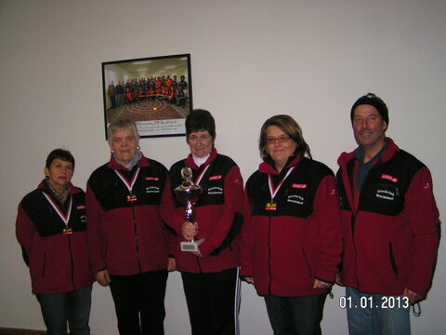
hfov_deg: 49.0
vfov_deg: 37.7
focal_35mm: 38
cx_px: 223
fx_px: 490
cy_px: 168
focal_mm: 5.8
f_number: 2.8
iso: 200
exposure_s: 1/40
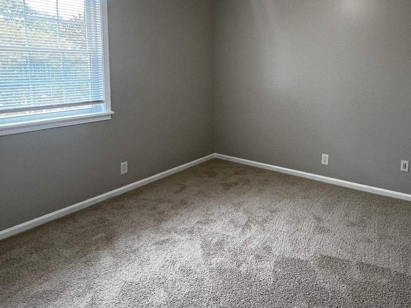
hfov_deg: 70.8
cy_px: 101
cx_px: 247
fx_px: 285
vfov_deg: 55.6
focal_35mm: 24
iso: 200
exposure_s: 1/120
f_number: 1.8
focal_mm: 1.57
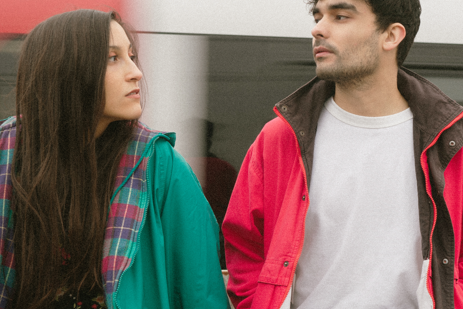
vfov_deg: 22.3
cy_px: 162
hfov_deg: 32.7
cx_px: 296
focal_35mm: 61
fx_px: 785
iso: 100
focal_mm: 29
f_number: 4
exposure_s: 1/60
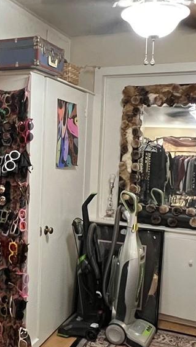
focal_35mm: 40
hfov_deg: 29.4
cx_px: 57
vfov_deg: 50.5
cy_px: 174
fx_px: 370
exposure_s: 1/60
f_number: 1.8
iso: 800
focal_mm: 1.57
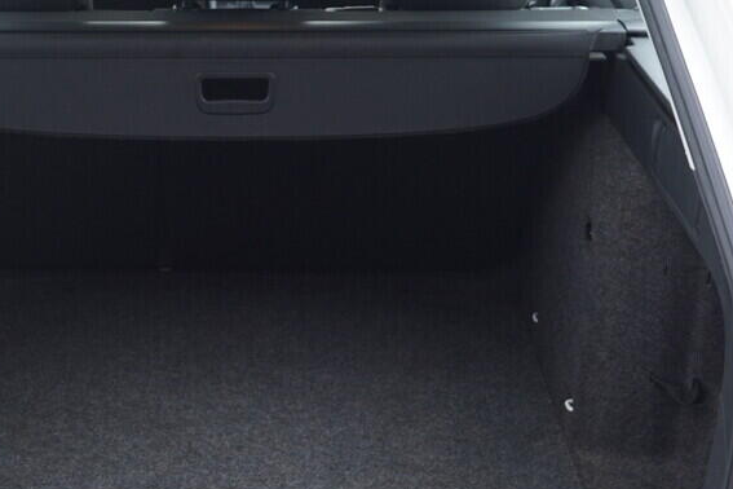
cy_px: 297
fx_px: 1323
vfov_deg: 20.9
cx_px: 228
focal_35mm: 65
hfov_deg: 30.7
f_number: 2.8
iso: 400
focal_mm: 24
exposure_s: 1/40
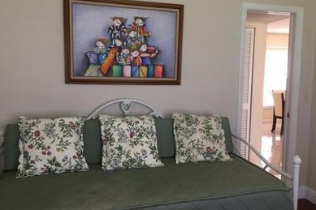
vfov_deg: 42.3
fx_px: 272
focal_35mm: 31
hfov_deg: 60.3
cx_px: 159
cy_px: 99
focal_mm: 4.15
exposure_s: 1/15
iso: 40
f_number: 2.2
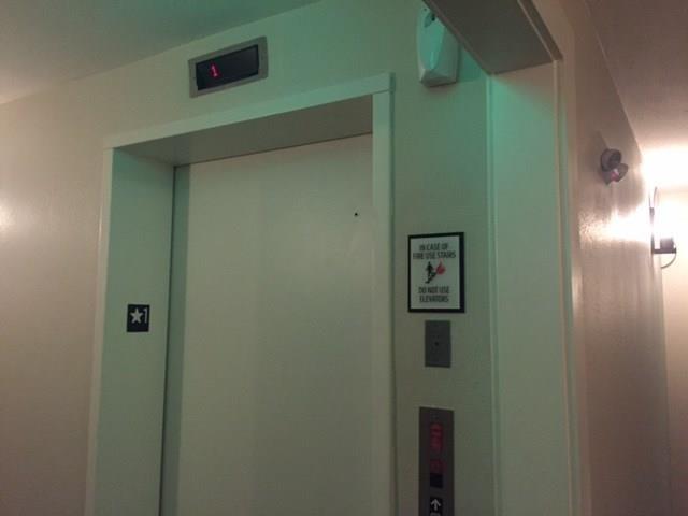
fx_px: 576
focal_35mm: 29
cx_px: 344
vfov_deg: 48.2
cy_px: 258
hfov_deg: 61.7
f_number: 2.2
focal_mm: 4.15
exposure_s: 1/15
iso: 400
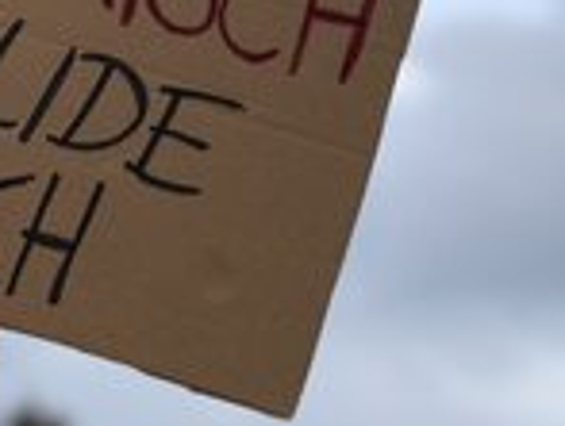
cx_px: -38
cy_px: 98
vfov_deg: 10.2
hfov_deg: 13.3
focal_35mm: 146
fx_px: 2389
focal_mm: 6
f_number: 2.4
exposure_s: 1/120
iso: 20
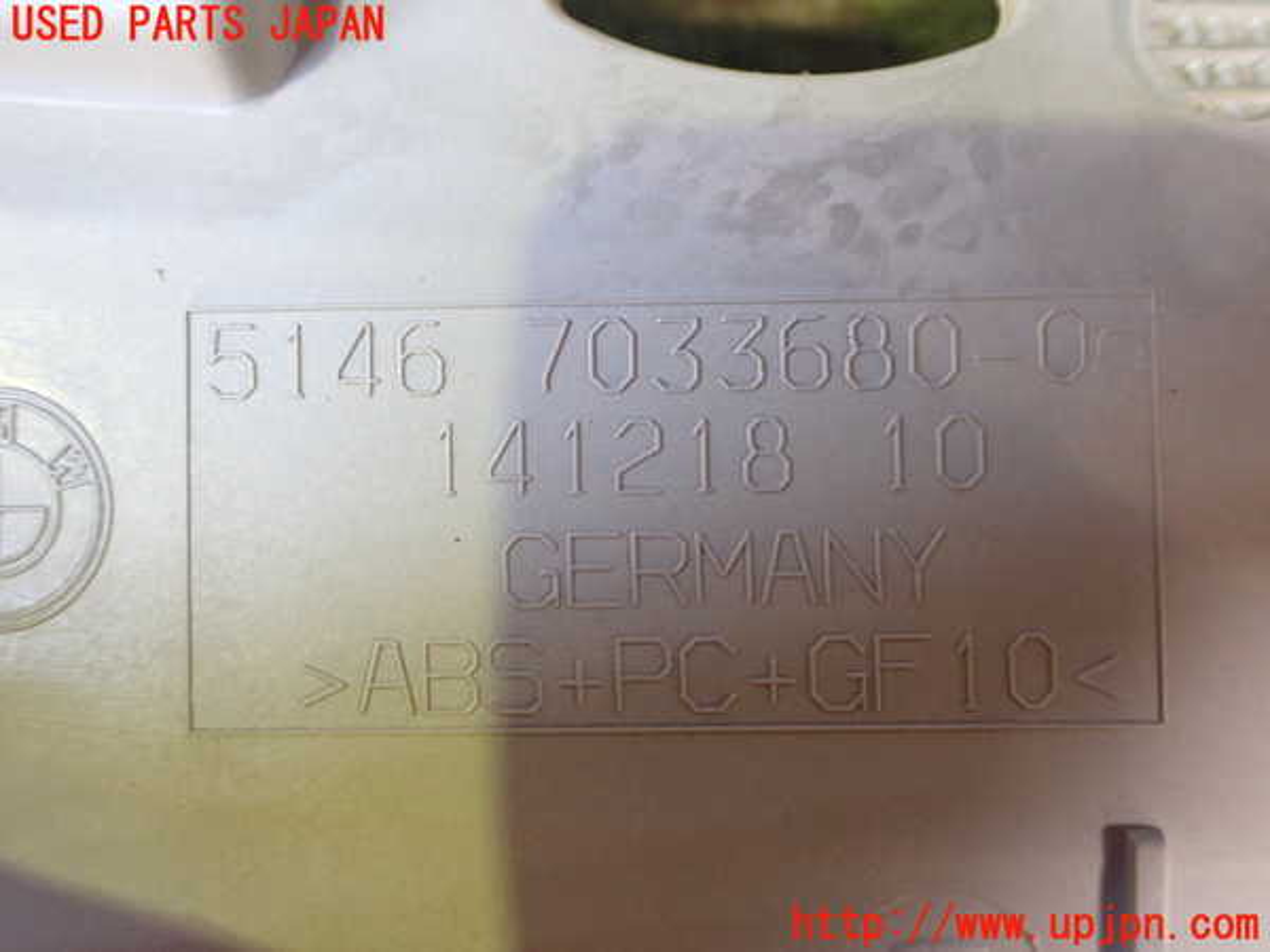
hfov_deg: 60.0
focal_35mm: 30
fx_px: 1101
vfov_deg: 46.8
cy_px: 476
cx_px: 635
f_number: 2.3
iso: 800
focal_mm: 5.4
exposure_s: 1/30
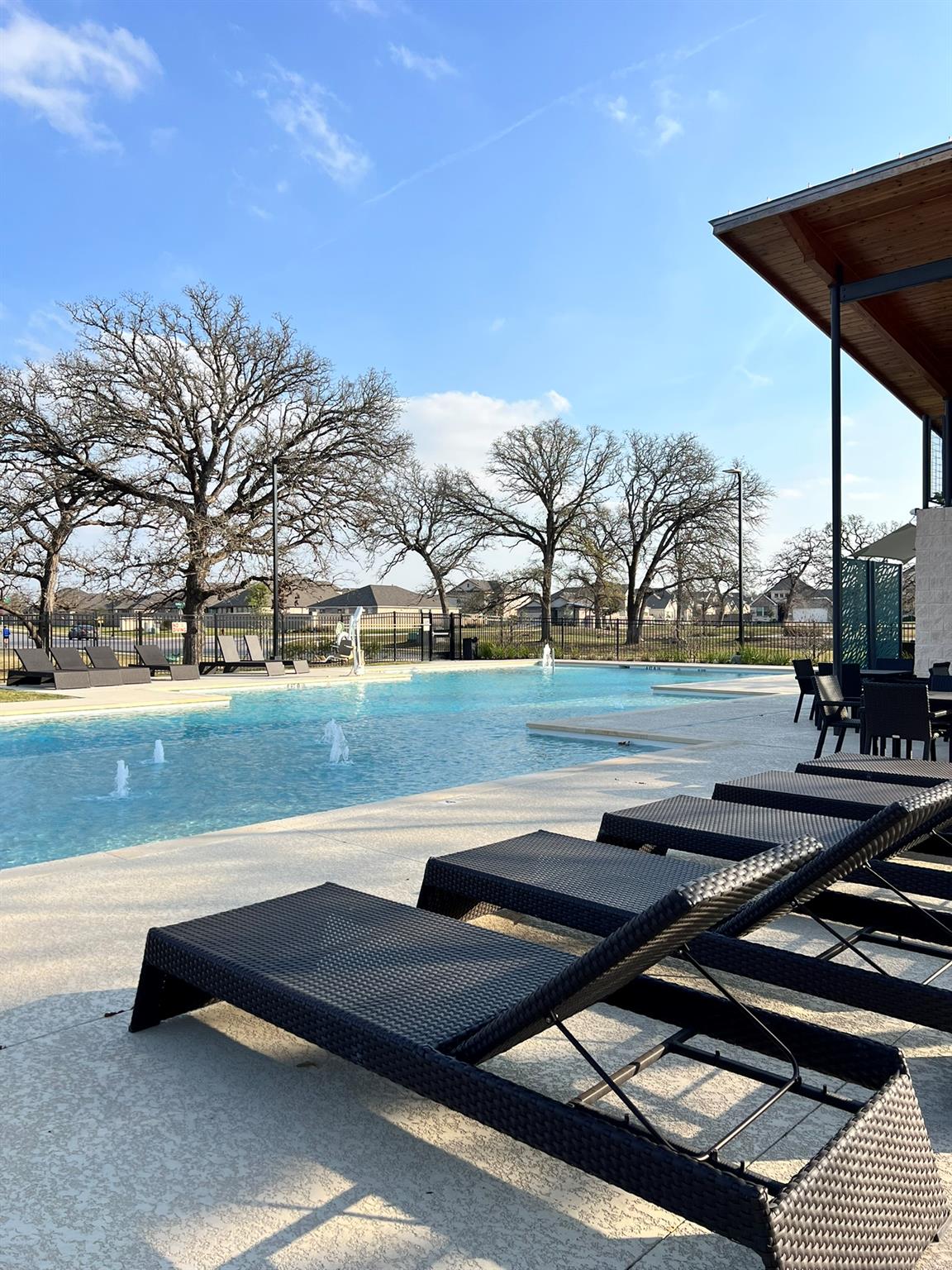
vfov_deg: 67.3
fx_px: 953
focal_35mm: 26
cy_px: 635
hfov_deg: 53.1
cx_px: 476
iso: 50
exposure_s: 1/3460
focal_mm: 5.7
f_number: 1.5
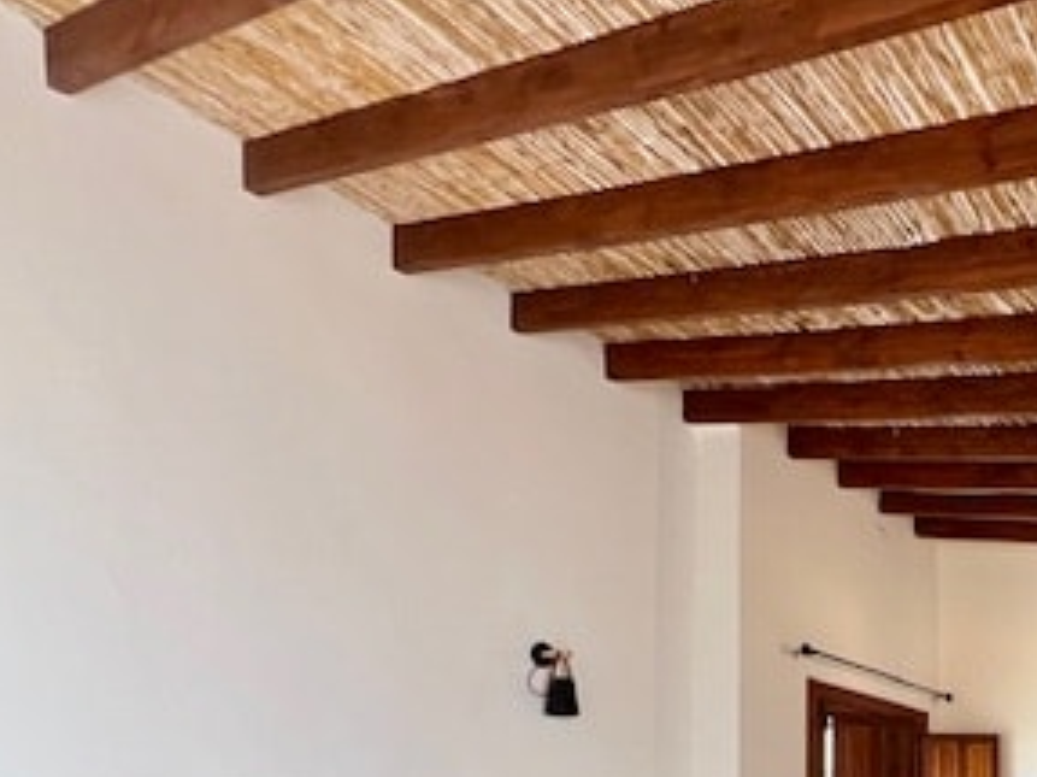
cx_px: 885
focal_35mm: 29
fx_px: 868
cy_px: 828
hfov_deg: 55.5
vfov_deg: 40.3
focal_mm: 1.57
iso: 250
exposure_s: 1/89
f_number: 1.8
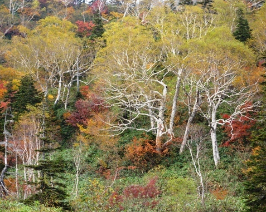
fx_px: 724
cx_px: 130
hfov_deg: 20.8
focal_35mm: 92
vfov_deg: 16.7
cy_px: 106
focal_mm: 27.22
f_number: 4
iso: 125
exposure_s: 1/80
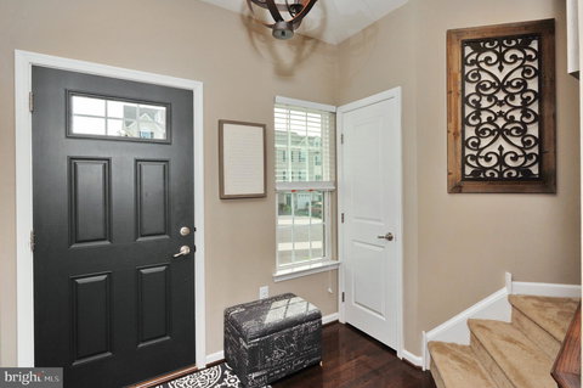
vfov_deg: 70.3
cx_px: 292
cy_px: 194
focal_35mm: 17
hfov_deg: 93.3
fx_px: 275
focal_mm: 17
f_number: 22
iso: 640
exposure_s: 1/80
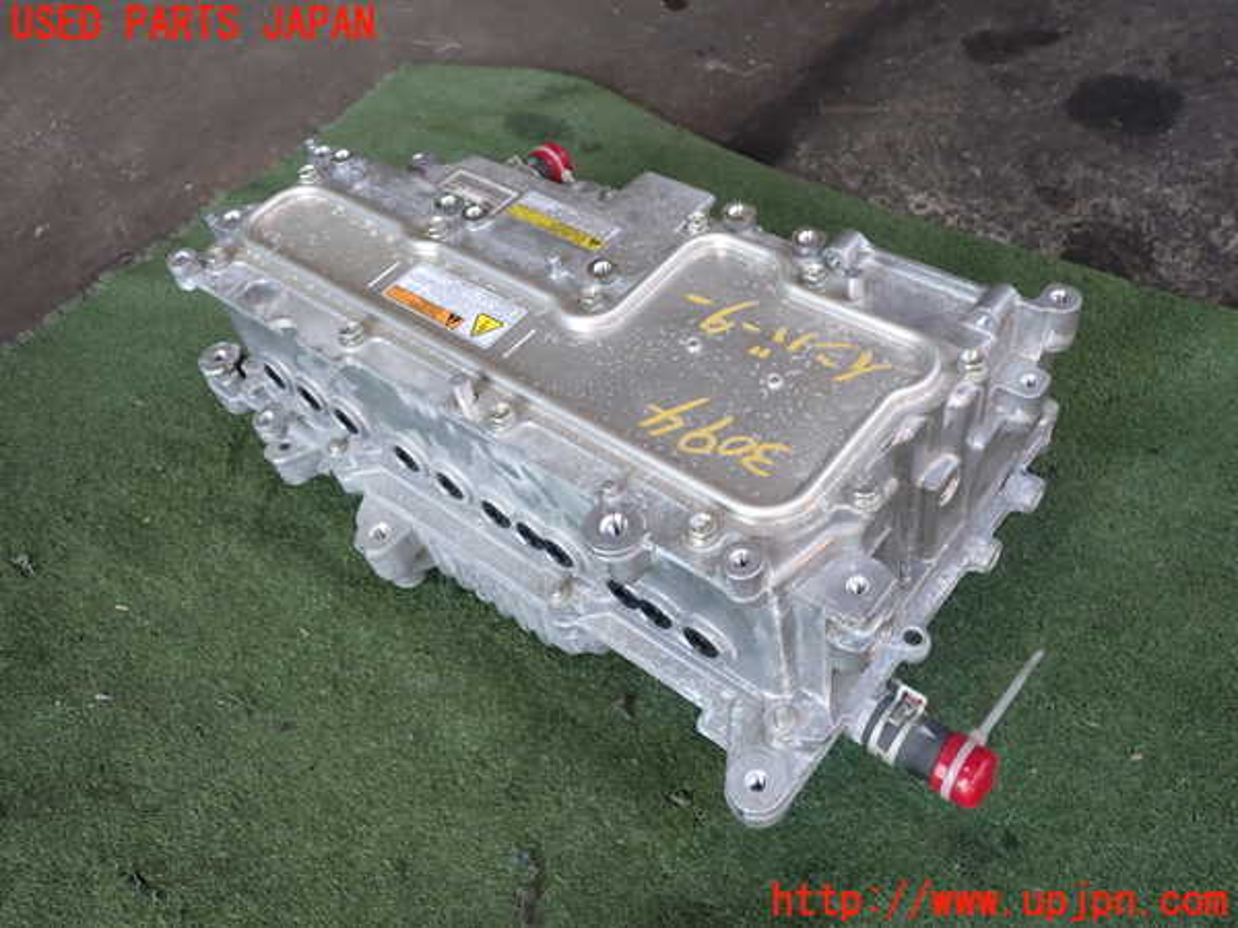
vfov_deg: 46.8
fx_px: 1073
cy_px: 464
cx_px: 619
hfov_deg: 60.0
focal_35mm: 30
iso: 160
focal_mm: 5.4
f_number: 2.3
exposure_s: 1/125
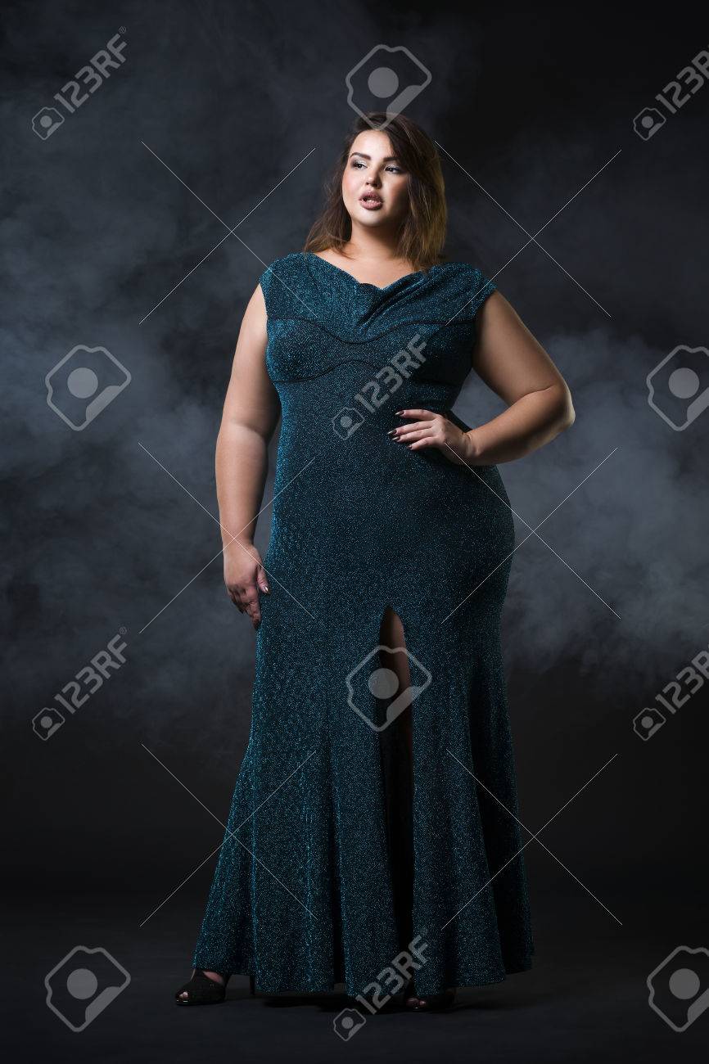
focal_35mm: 90
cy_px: 532
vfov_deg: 22.6
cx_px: 354
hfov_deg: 15.2
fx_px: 2660
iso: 200
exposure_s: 1/160
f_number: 8
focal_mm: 90
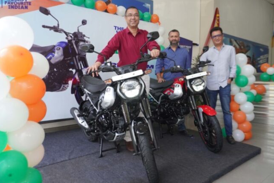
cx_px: 145
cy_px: 86
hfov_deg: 69.3
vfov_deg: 49.5
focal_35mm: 26
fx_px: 198
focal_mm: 16
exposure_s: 1/80
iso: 200
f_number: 3.5
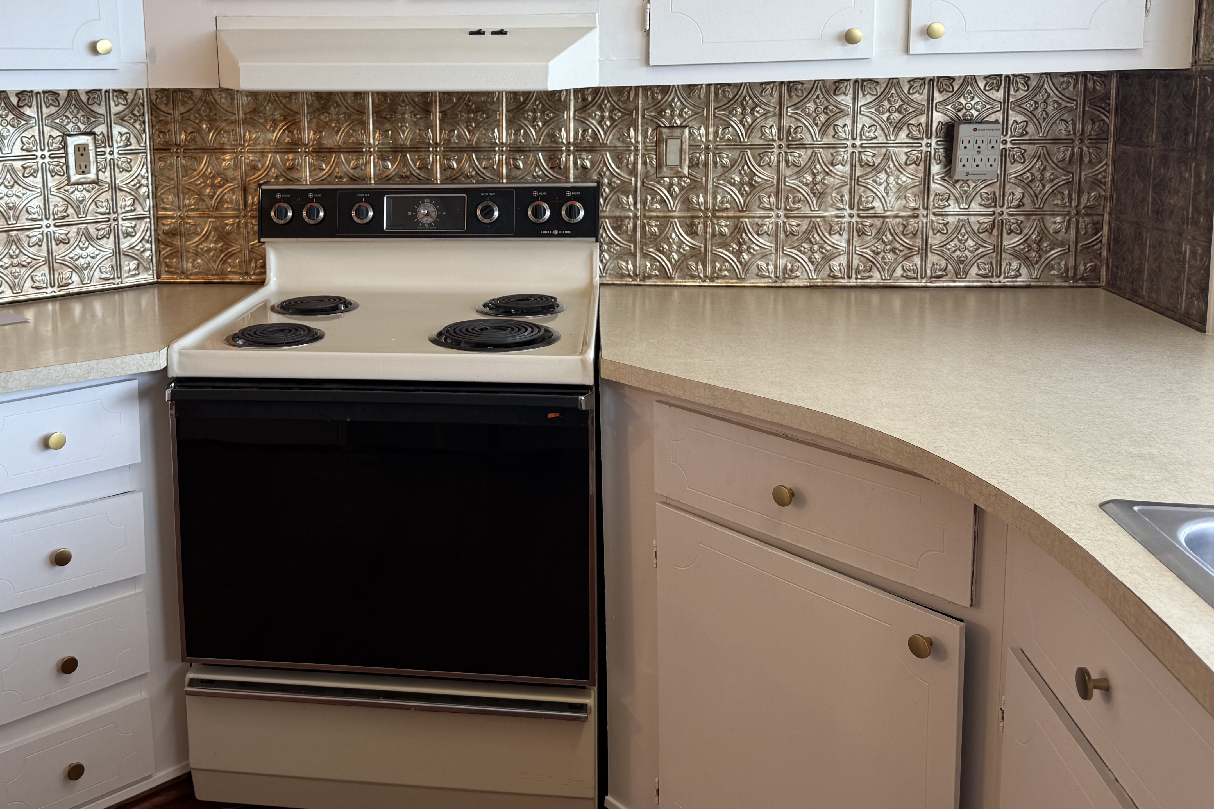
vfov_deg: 39.2
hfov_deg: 56.5
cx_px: 449
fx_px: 1113
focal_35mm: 33
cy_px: 227
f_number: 1.78
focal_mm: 6.76
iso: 80
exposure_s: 1/120
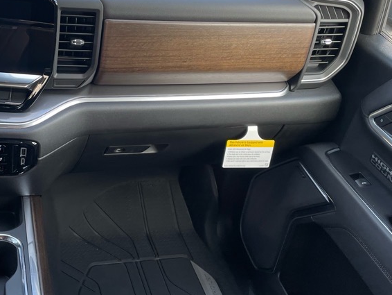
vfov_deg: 30.7
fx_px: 532
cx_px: 126
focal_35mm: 47
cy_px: 103
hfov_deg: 39.9
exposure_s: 1/121
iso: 64
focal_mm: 4.2
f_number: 1.6
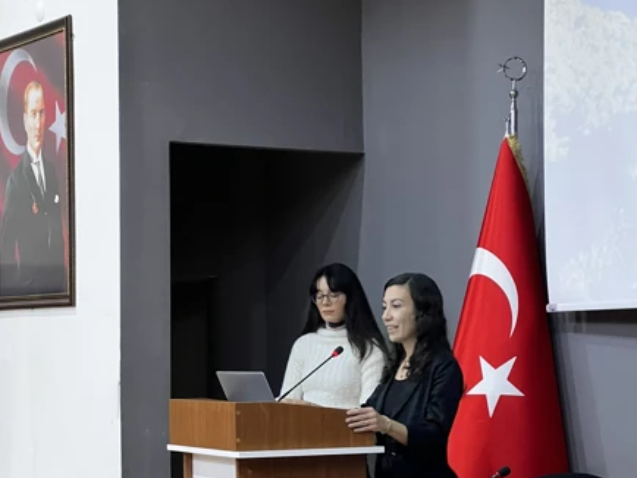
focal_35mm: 104
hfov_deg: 18.9
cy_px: 339
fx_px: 1915
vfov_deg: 14.2
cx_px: 317
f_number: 2.8
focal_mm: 9
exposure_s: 1/34
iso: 640
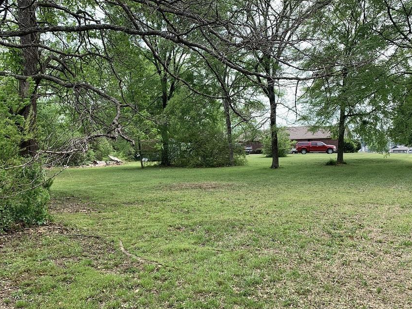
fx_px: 369
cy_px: 170
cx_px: 194
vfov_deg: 45.4
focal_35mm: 31
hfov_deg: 58.3
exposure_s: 1/534
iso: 25
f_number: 1.8
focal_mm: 4.25
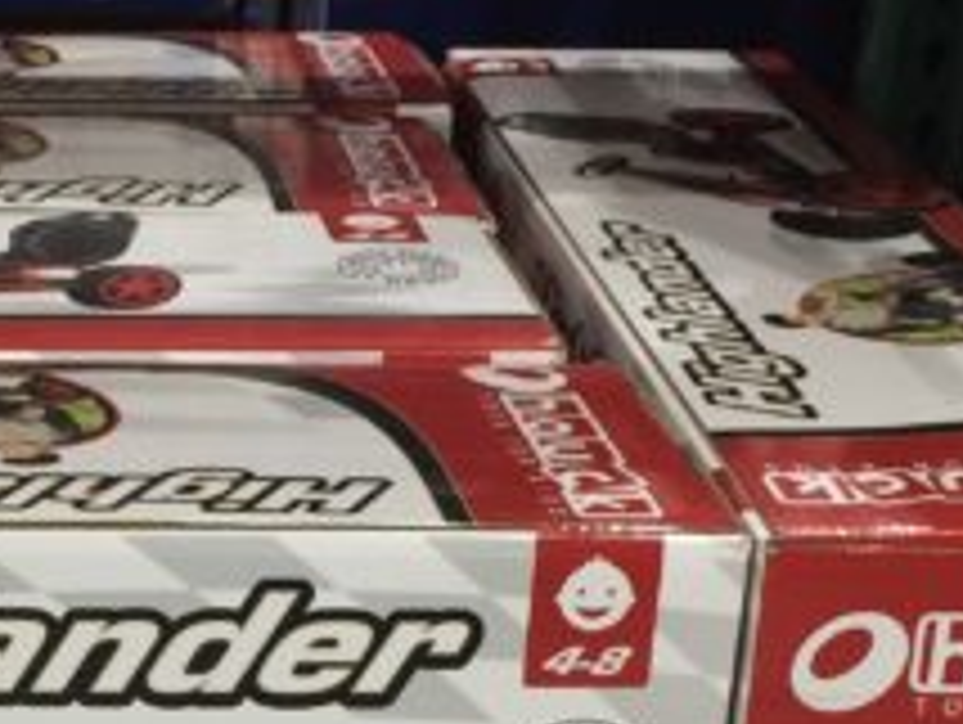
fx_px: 2896
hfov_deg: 18.6
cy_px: 782
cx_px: 117
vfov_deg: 14.0
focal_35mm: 104
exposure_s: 1/30
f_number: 2.2
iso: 125
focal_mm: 4.15
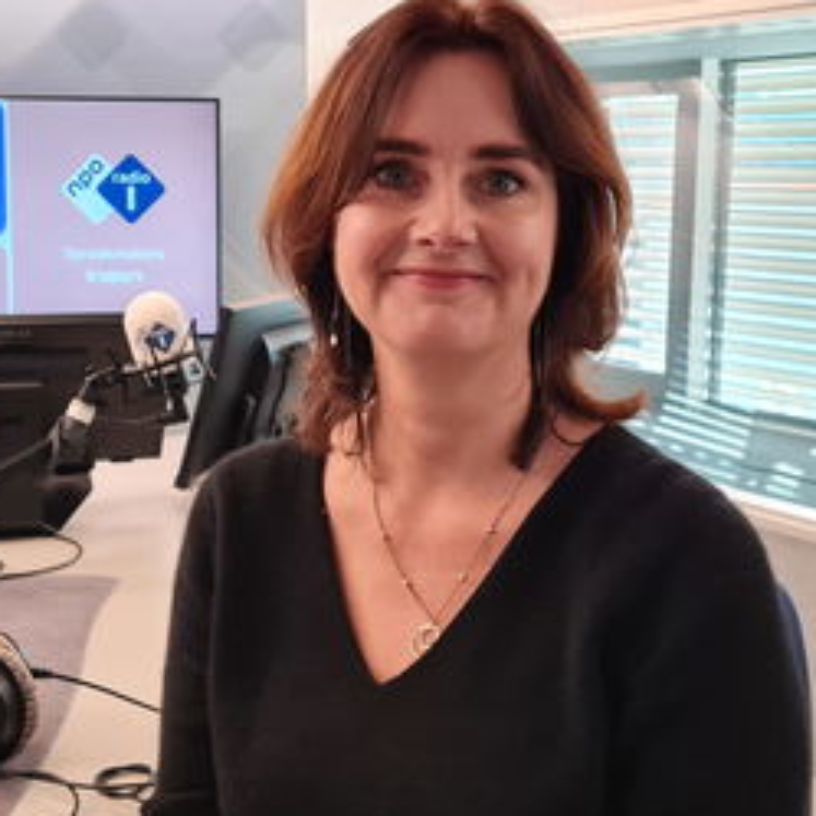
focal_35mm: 52
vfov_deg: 32.8
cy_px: 374
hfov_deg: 32.7
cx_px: 354
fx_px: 1387
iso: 250
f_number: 1.8
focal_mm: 5.4
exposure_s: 1/50
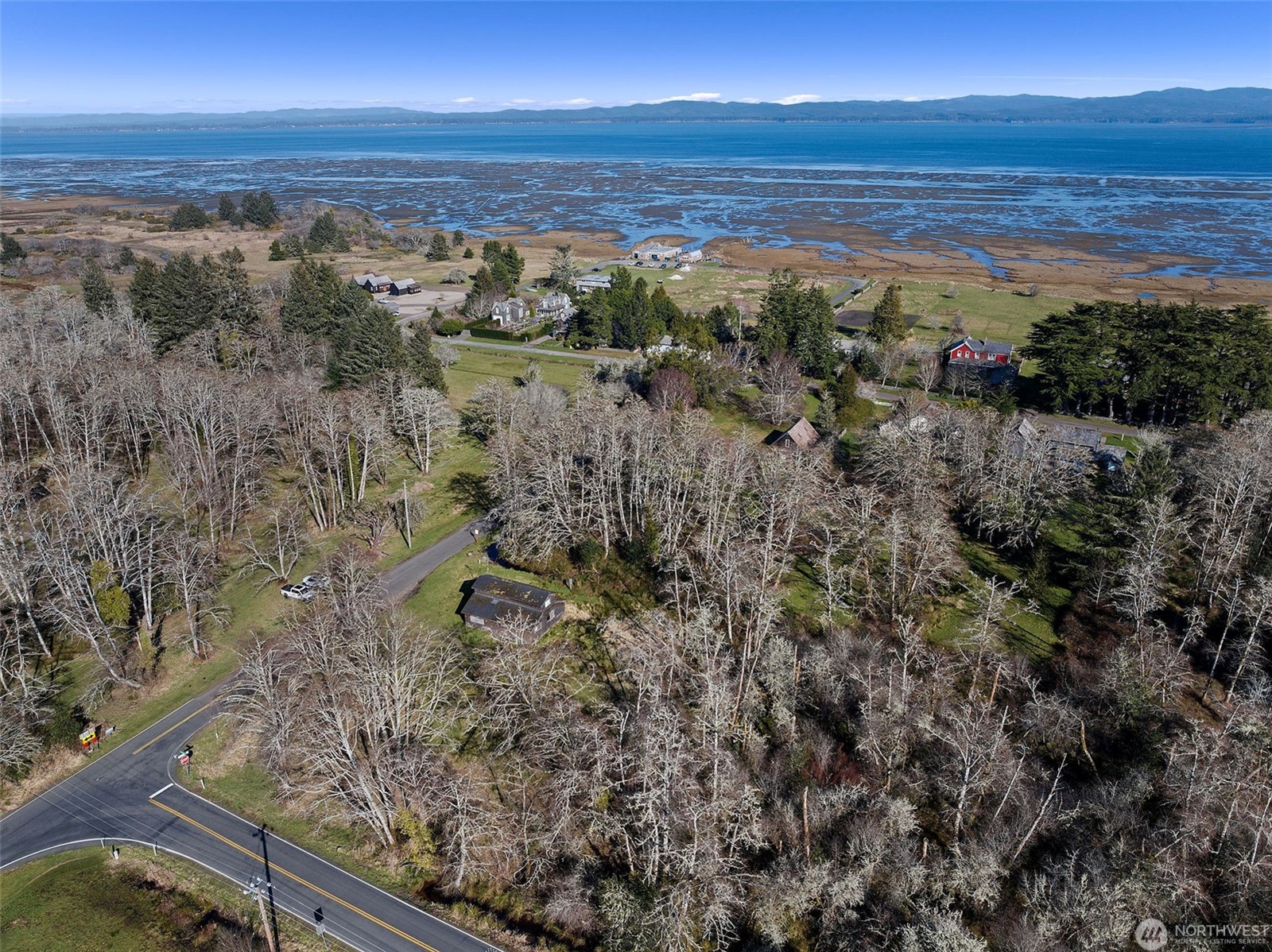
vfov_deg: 56.8
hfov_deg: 71.6
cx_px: 636
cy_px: 476
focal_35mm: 24
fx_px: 881
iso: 170
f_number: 2.8
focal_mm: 12.29
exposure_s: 1/1600
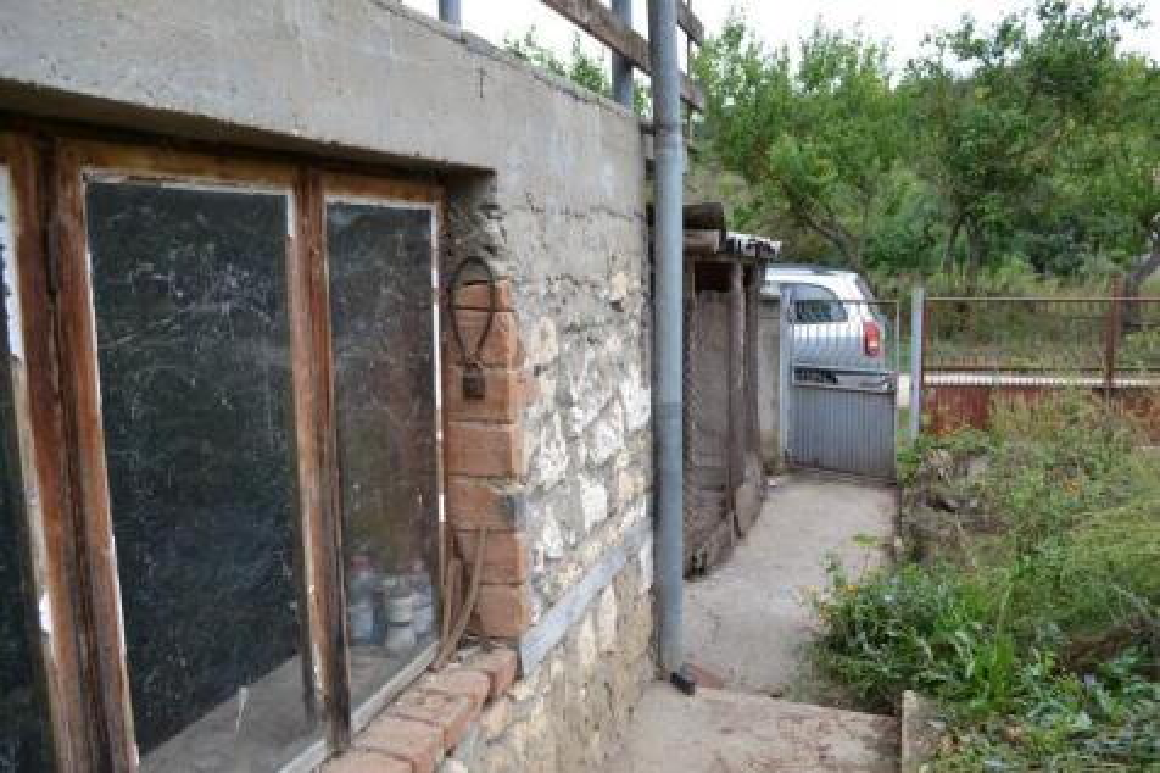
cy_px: 386
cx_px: 580
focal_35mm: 27
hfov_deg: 67.4
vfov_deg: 47.9
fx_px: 870
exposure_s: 1/125
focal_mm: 18
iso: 125
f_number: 5.6
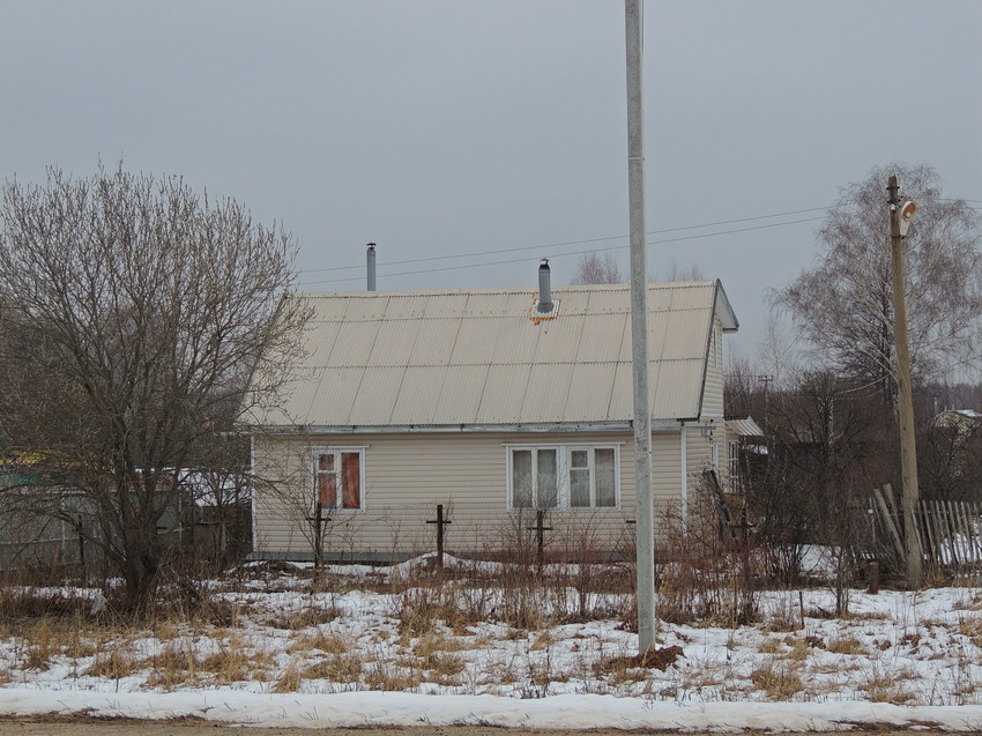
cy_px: 368
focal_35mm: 75
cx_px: 491
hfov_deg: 26.0
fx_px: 2127
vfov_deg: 19.6
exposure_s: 1/100
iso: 125
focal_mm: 13.3
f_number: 3.9
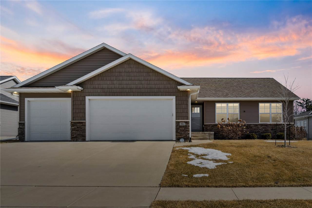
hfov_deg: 90.0
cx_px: 156
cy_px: 104
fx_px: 156
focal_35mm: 18
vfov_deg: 67.4
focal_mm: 18
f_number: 8
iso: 400
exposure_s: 1/2000
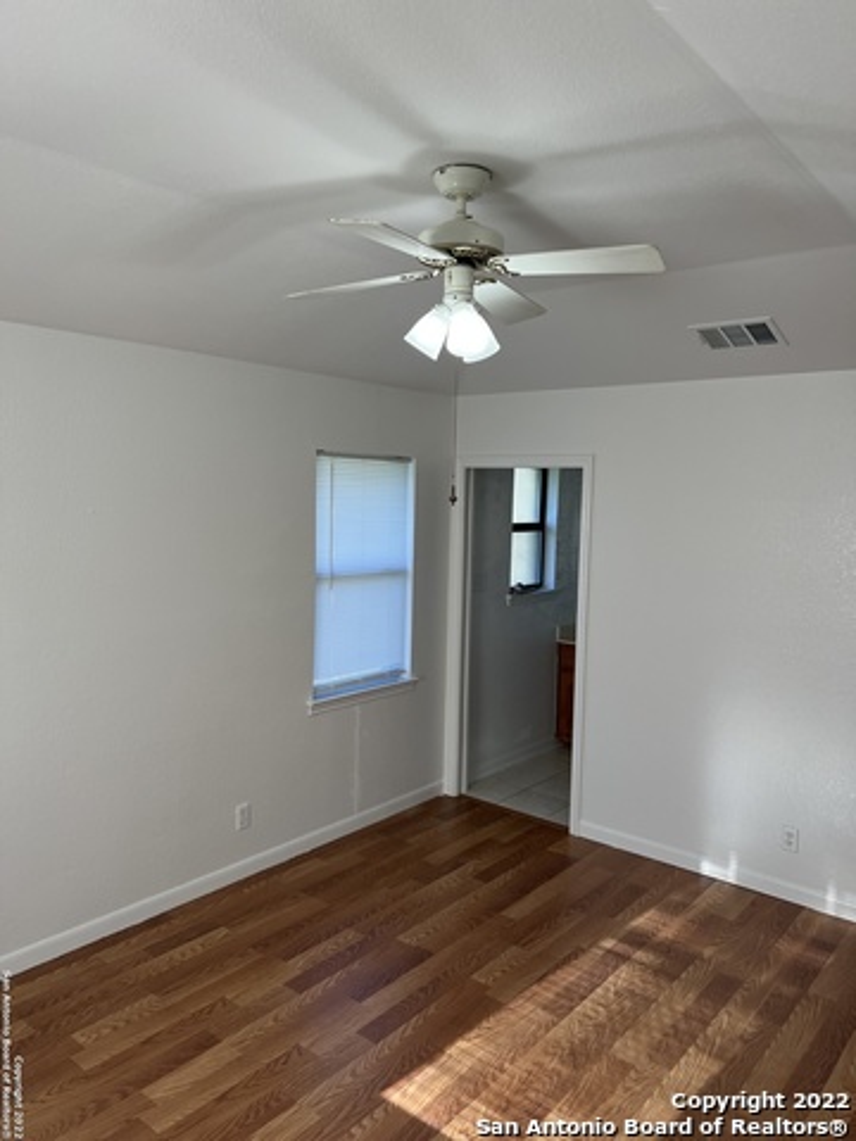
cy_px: 570
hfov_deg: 53.1
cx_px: 428
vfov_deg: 67.3
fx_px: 857
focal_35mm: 26
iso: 40
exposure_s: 1/165
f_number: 1.5
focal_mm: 5.7
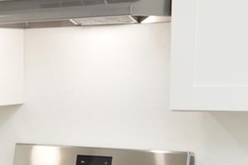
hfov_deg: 20.7
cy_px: 203
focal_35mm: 96
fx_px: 660
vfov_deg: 13.8
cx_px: 7
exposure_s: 1/80
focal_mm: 12
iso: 400
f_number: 4.5
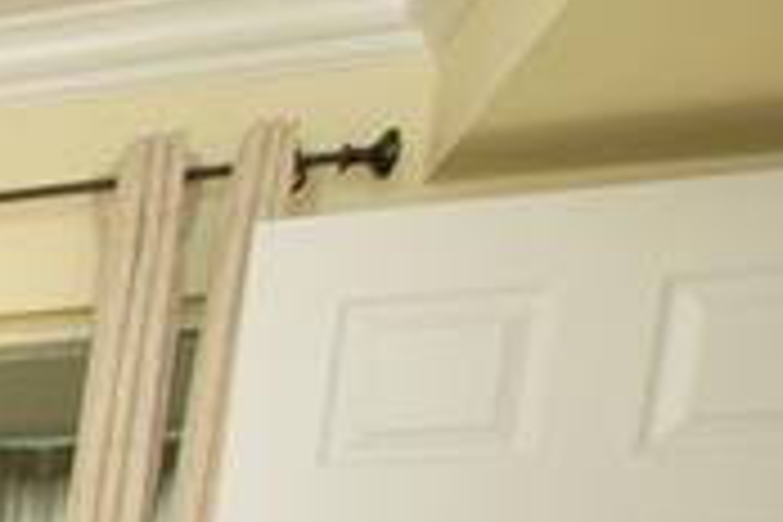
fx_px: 1501
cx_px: -873
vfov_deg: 15.9
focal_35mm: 69
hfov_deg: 17.6
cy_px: 1019
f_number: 8
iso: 500
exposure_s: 1/125
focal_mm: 10
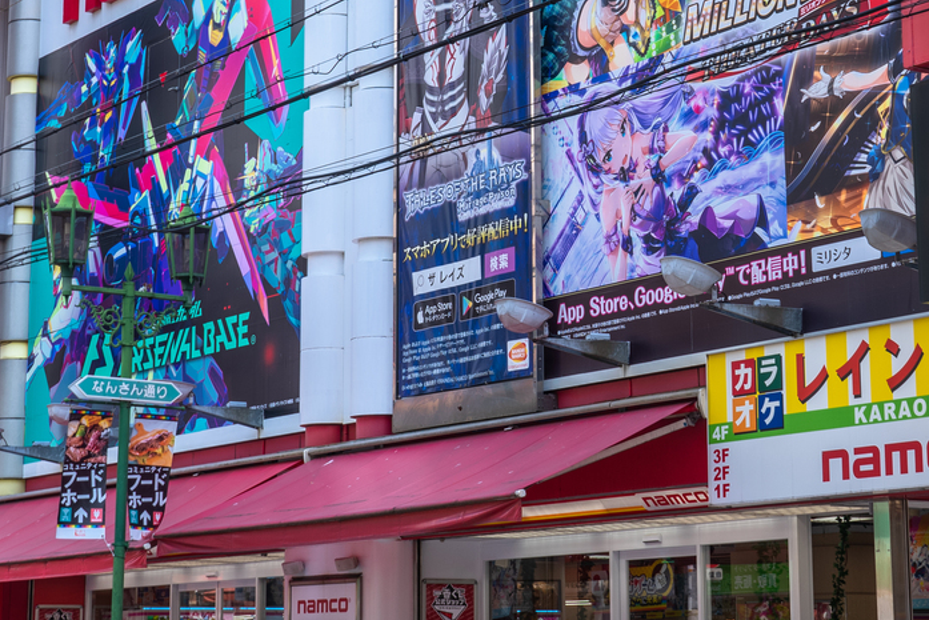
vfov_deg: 15.3
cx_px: 557
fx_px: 2297
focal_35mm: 89
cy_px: 128
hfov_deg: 22.8
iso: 50
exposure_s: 1/10
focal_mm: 31
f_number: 8
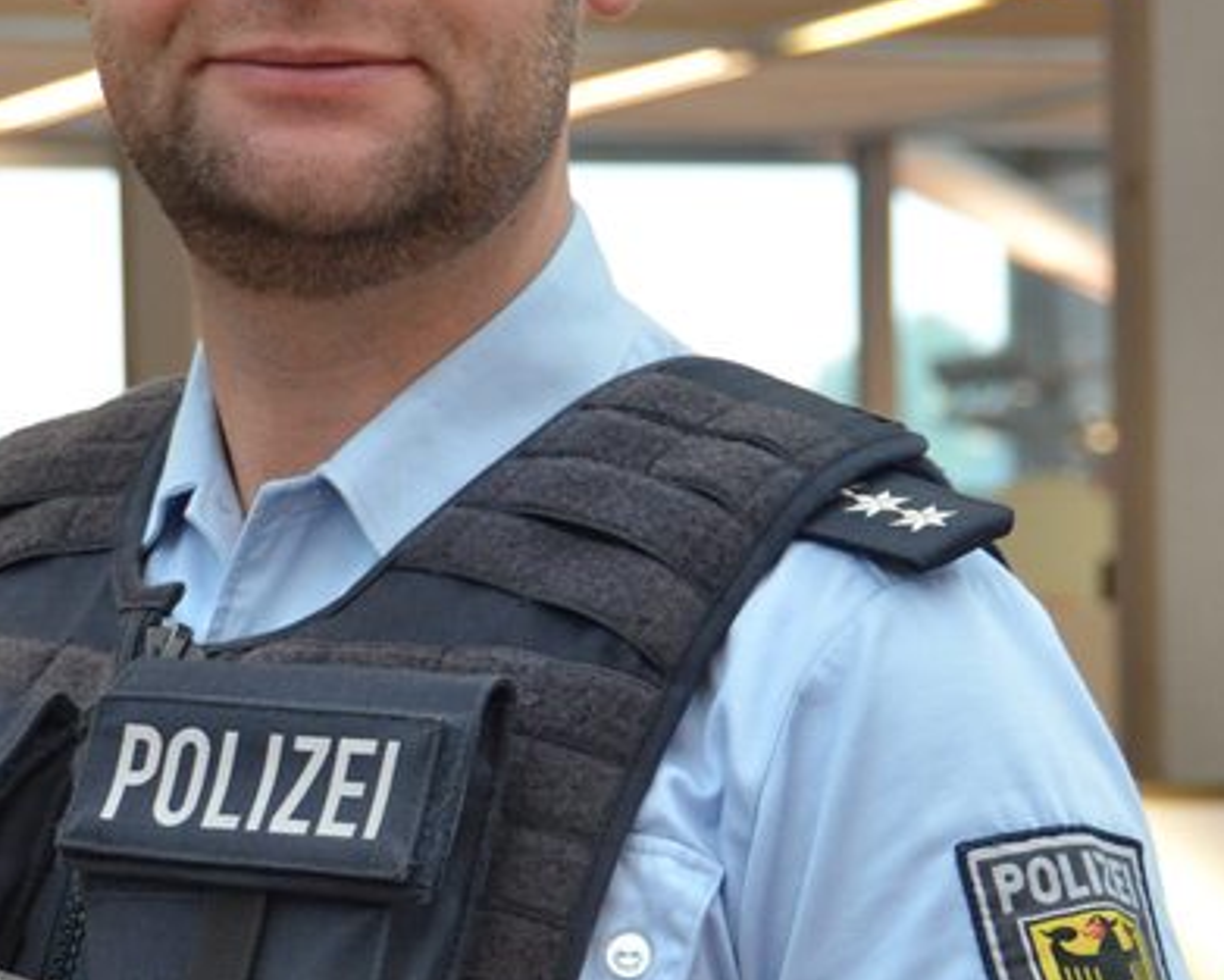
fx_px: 5870
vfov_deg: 9.5
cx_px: 401
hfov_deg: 11.9
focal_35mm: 162
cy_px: 661
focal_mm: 44
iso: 800
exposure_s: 1/100
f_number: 5
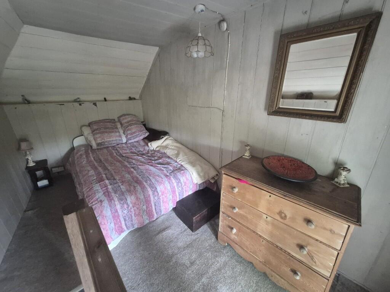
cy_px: 146
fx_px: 146
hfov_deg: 106.2
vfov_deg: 89.9
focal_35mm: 13
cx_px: 195
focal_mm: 1.74
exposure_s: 1/33
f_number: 2.2
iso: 1250
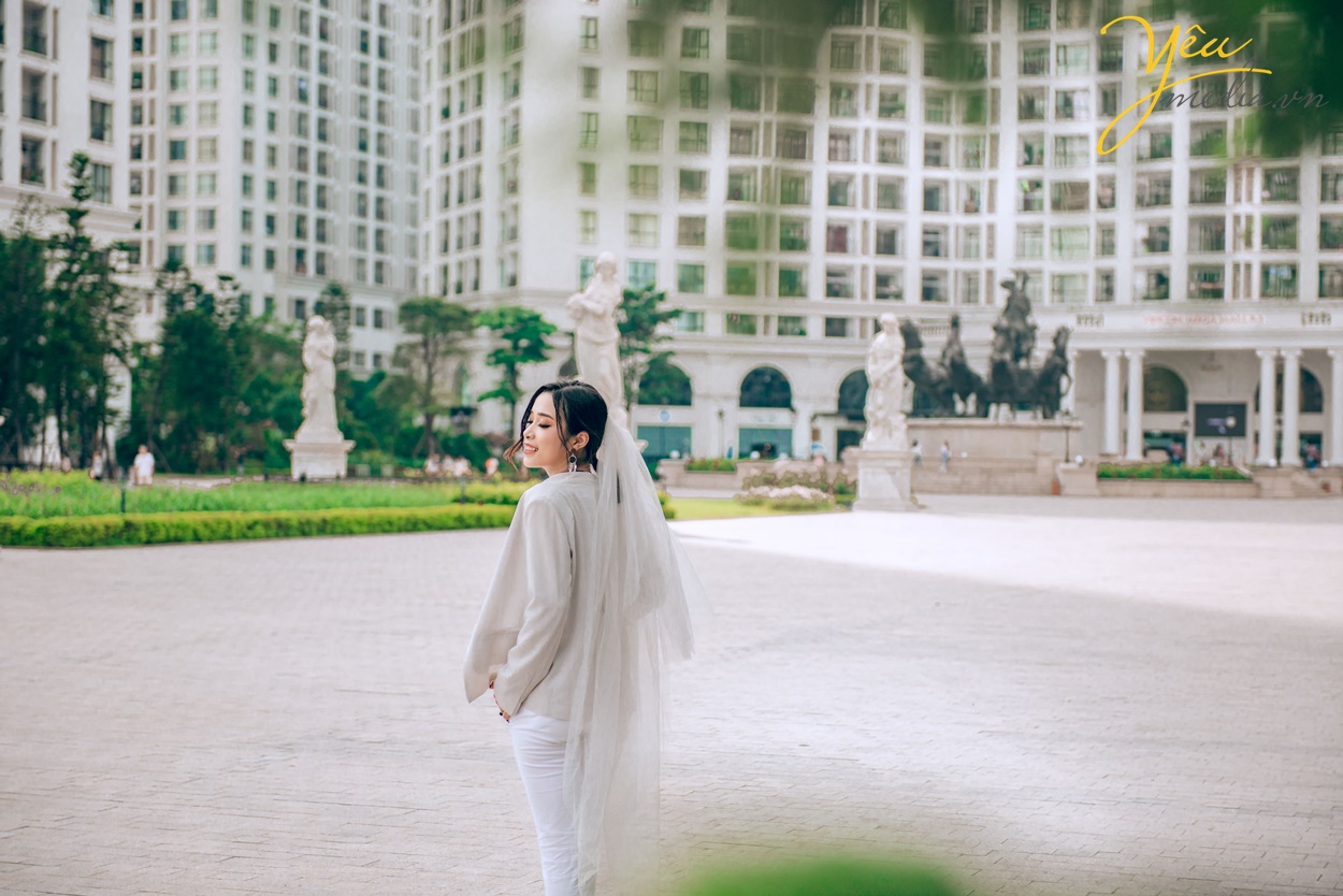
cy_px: 448
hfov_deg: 28.8
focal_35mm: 70
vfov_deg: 19.5
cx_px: 672
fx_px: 2612
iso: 200
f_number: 3.5
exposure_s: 1/1000
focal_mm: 70
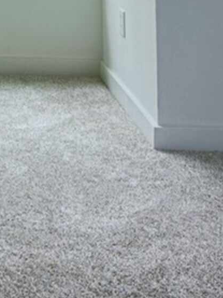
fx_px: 610
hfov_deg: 19.3
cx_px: -61
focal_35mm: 71
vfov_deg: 22.8
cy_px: -138
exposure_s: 1/143
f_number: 1.8
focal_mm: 5.54
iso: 25
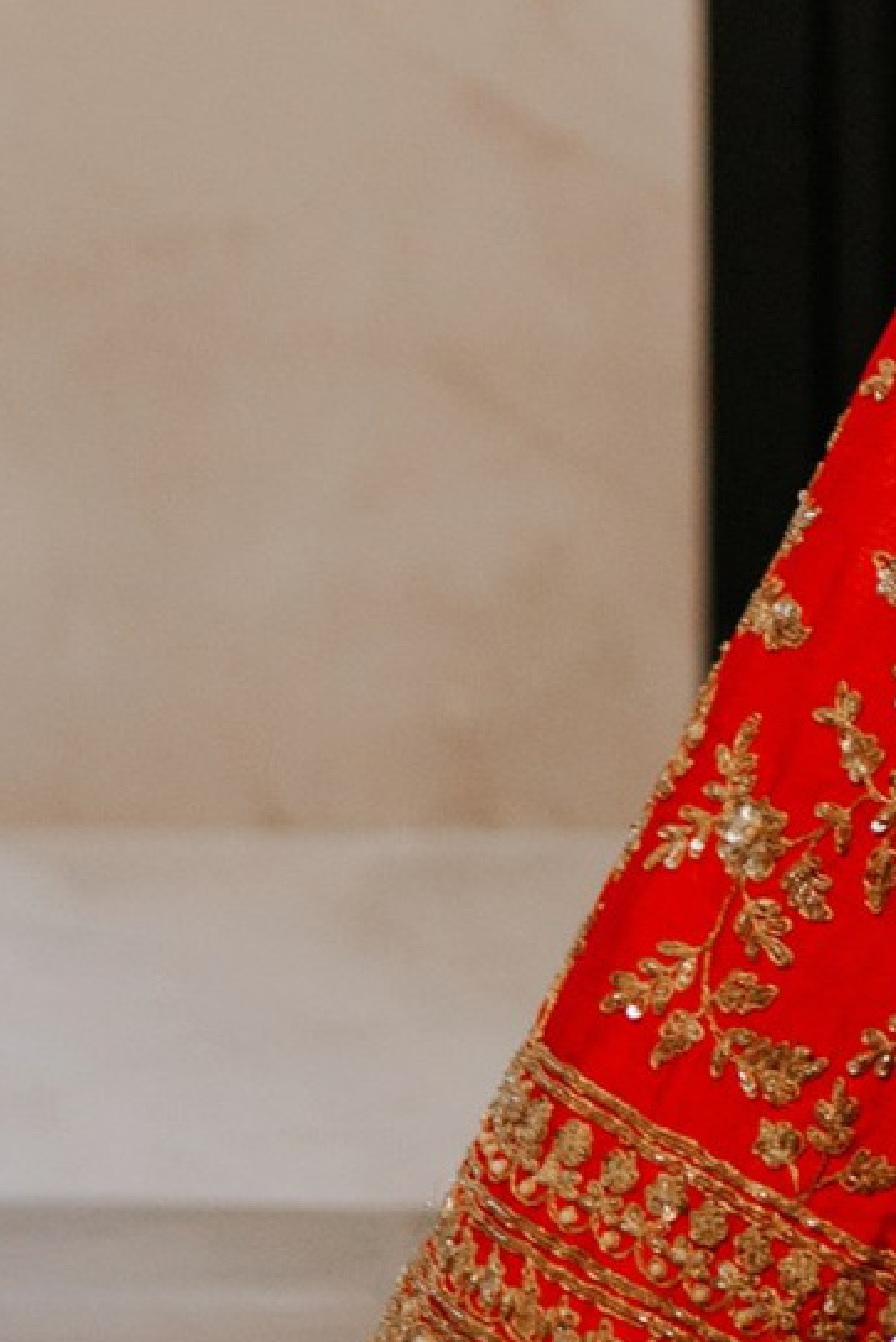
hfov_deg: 3.8
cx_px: 1928
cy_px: -978
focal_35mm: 354
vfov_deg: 5.7
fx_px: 13198
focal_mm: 50
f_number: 1.2
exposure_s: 1/320
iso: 200
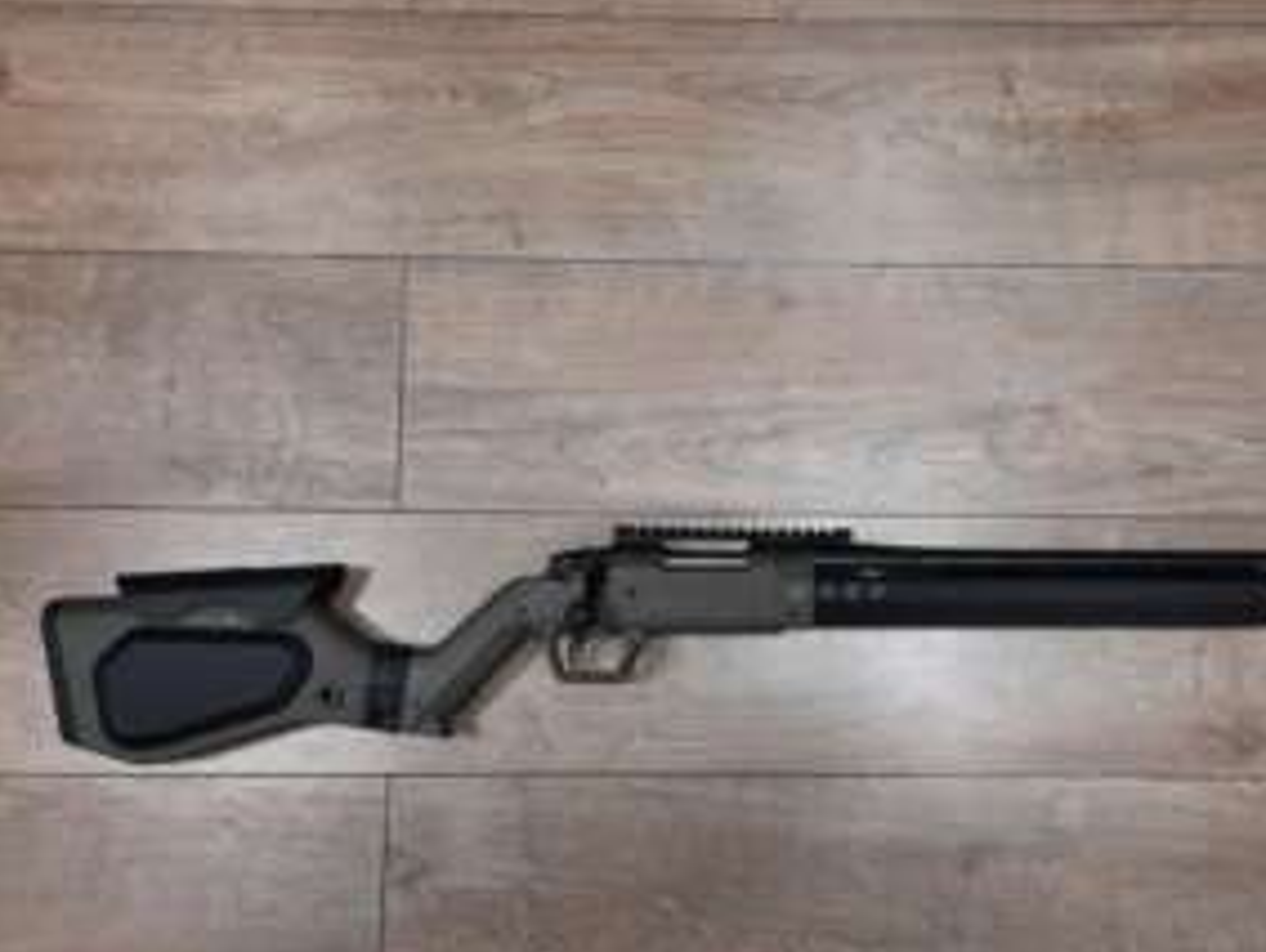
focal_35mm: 32
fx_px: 1172
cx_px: 801
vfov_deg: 44.0
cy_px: 572
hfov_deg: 56.0
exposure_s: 1/50
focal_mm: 4.6
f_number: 2
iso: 100
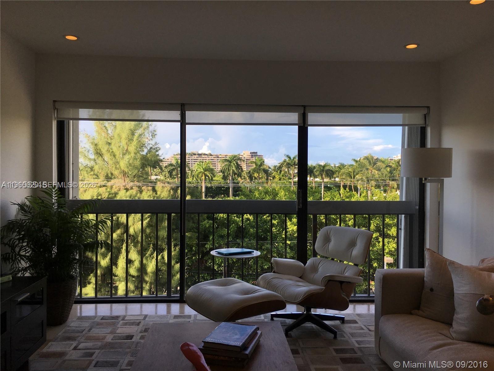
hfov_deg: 61.7
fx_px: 414
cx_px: 247
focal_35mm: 29
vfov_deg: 48.2
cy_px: 186
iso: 25
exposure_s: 1/541
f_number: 2.2
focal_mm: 4.15
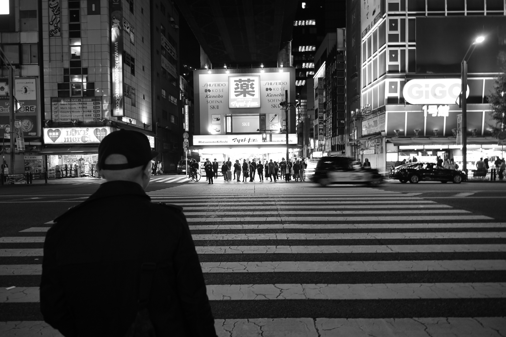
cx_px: 253
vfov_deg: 53.1
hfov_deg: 73.7
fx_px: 337
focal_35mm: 24
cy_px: 168
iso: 400
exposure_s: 1/25
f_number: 3.5
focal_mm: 16
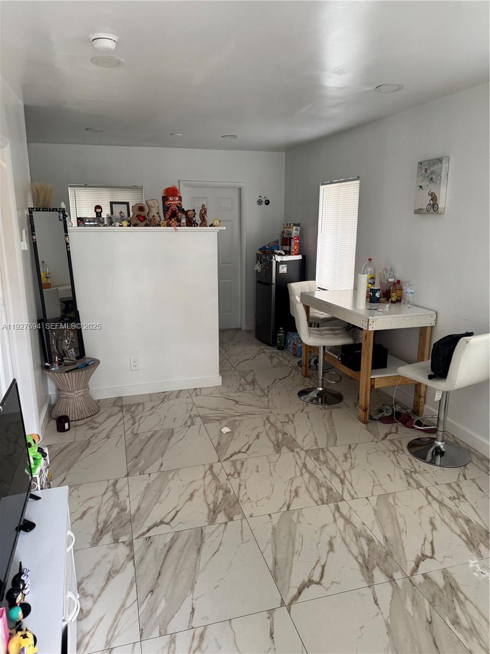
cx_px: 245
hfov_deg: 56.8
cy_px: 327
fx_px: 453
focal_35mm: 24
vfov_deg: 71.6
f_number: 1.78
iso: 200
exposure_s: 1/121
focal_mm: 6.76
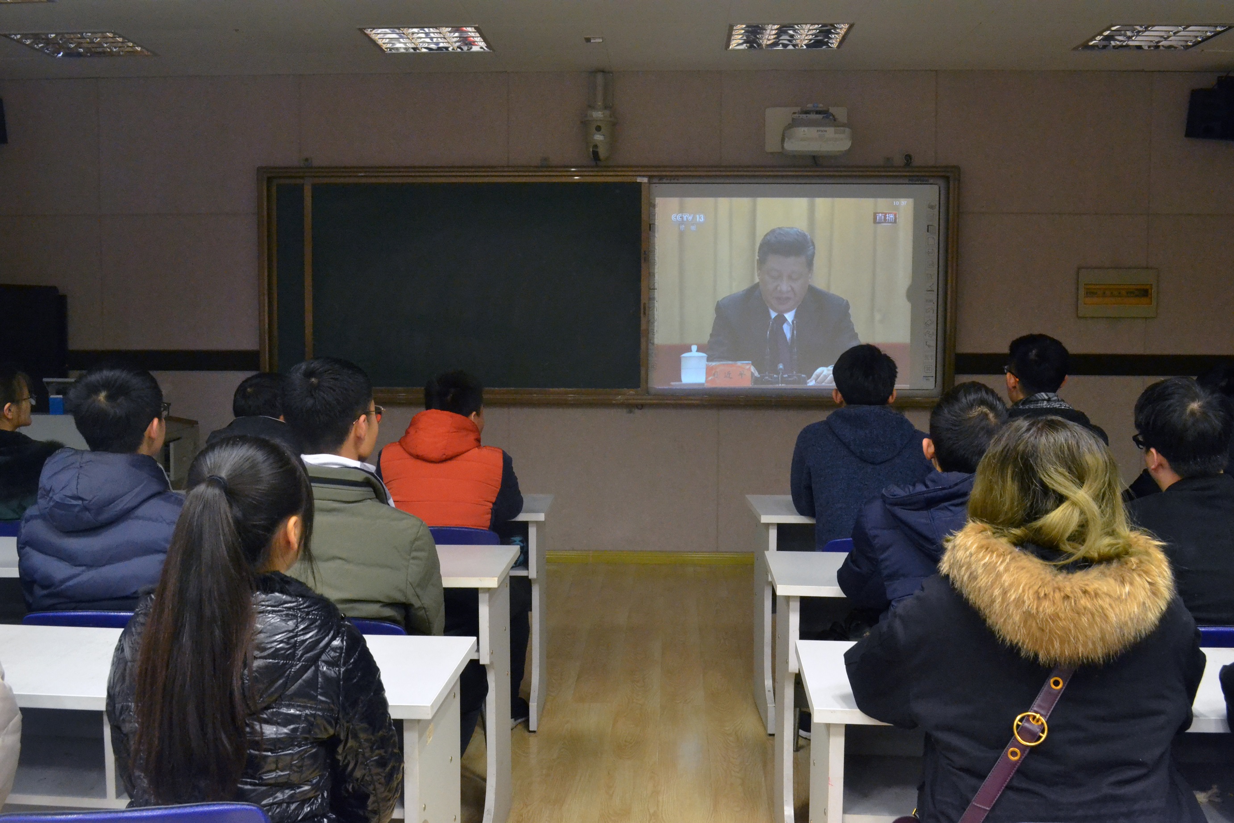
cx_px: 617
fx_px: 1234
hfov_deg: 53.1
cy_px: 412
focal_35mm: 36
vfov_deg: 36.9
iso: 3200
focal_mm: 24
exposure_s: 1/30
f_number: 10
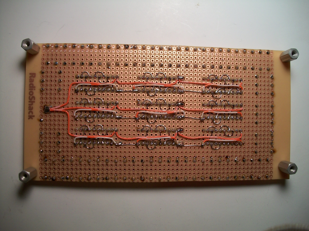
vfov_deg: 44.2
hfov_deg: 56.8
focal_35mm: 32
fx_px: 286
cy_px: 116
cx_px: 154
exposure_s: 1/80
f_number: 2.9
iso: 80
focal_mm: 5.7
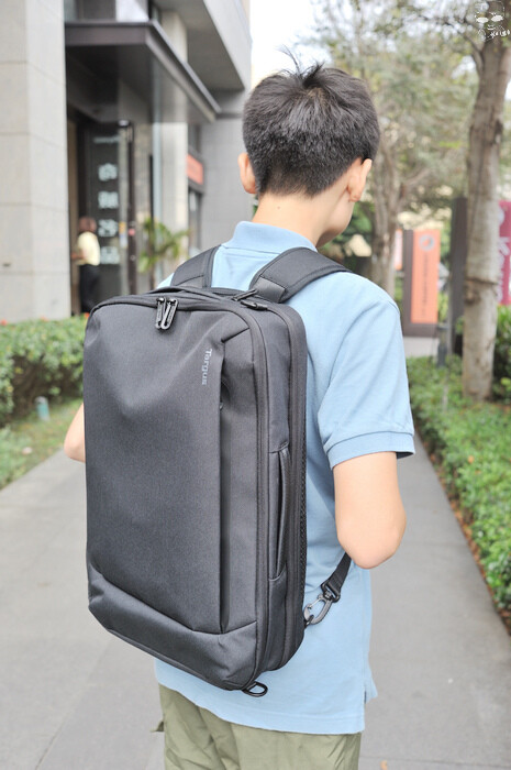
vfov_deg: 54.5
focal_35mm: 35
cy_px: 385
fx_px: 747
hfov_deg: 37.8
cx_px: 256
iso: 200
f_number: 5.6
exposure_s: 1/250
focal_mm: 35
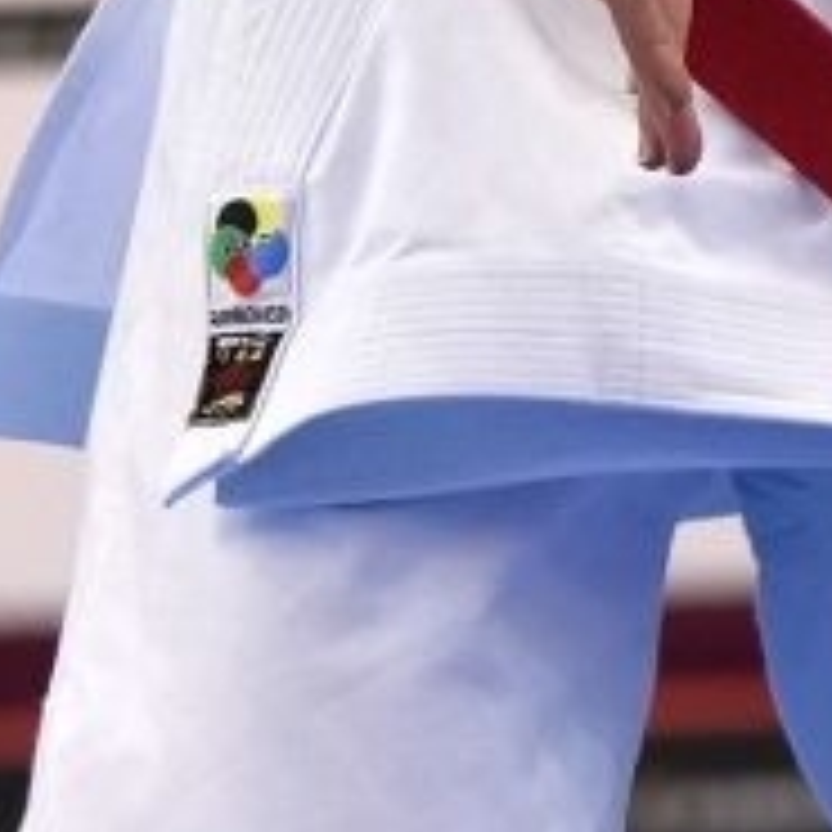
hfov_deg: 1.6
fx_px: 30619
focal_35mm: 1126
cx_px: 621
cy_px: 45
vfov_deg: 1.6
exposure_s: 1/500
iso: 800
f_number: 2.8
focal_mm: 91
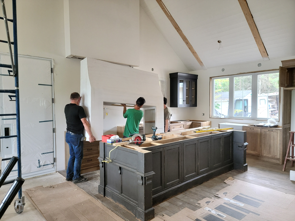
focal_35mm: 24
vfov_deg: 56.8
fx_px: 205
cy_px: 110
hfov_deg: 71.6
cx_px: 148
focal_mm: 6.7
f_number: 1.8
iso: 250
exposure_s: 1/120
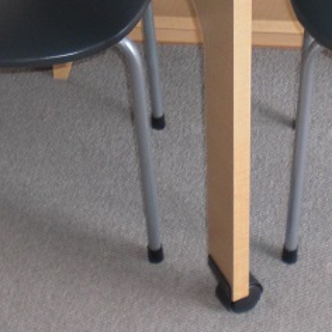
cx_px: 187
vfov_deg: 14.9
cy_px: -39
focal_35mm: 114
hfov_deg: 15.3
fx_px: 1237
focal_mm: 6.3
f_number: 3.1
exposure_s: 1/60
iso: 100
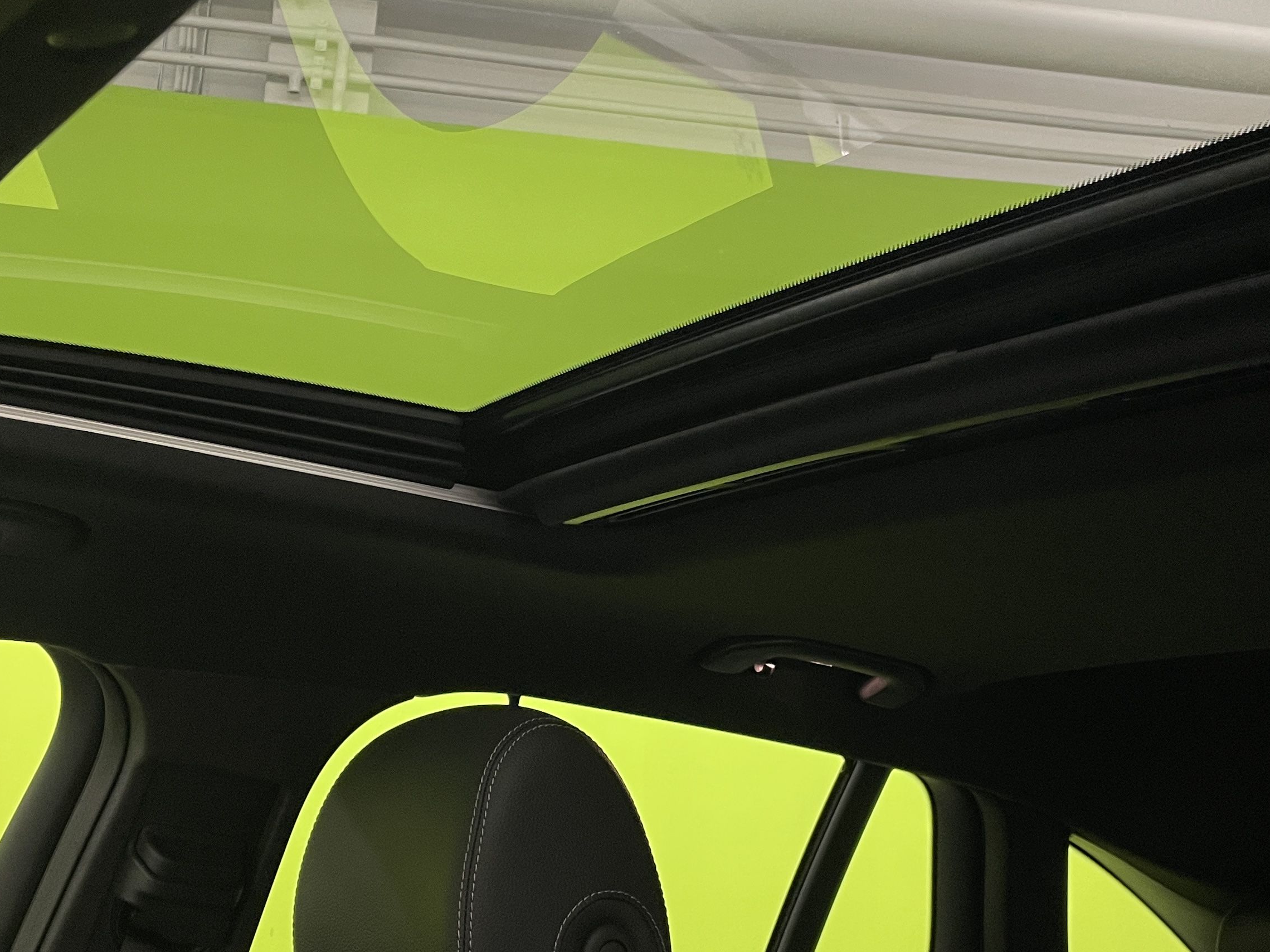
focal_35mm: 46
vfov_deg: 31.5
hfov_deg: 41.2
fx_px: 1688
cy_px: 538
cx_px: 590
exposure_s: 1/50
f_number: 1.6
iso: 100
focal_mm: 4.2
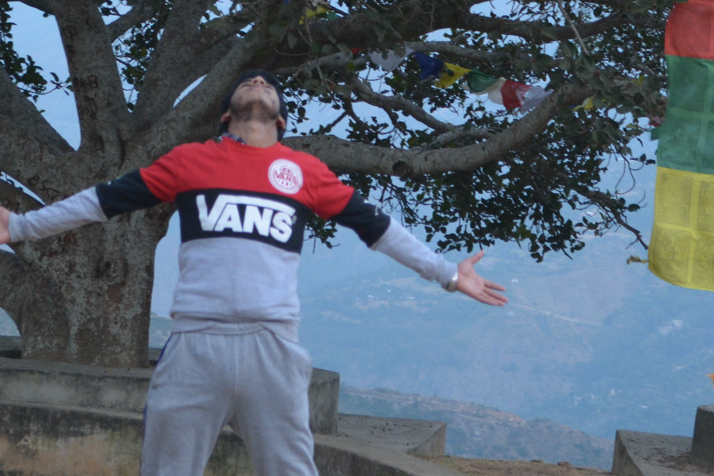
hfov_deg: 13.2
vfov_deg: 8.8
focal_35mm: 155
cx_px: 461
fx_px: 3074
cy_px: -41
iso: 800
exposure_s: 1/50
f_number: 5.3
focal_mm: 40
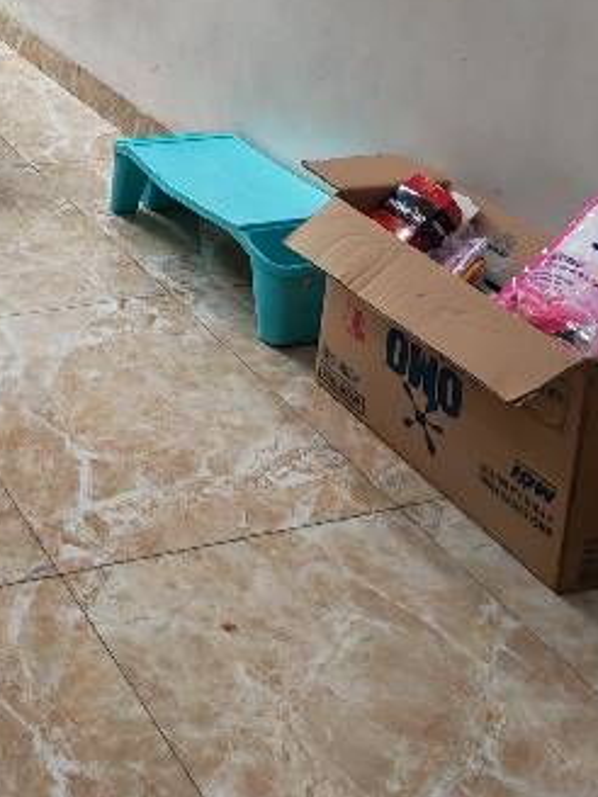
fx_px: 1152
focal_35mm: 50
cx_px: -233
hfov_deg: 24.4
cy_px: -211
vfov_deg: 30.8
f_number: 2.2
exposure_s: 1/50
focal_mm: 1.96
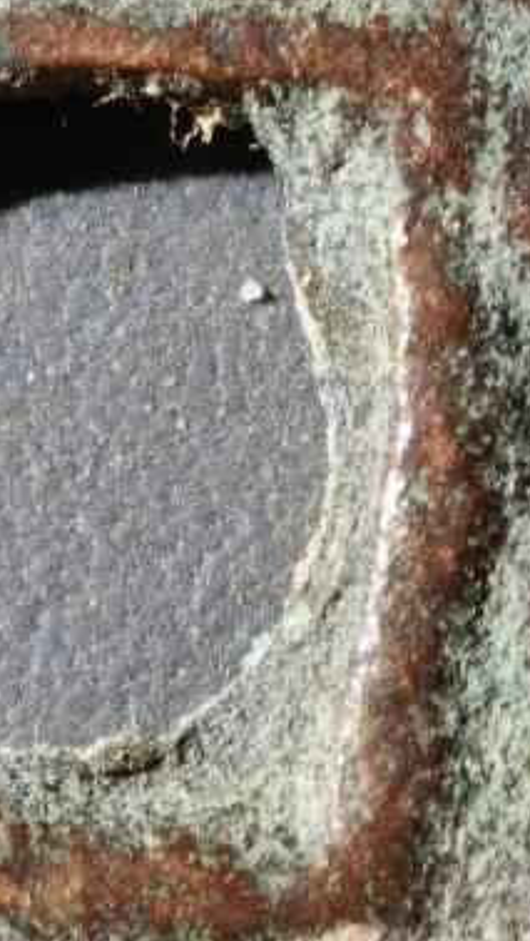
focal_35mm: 545
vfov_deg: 4.0
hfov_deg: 2.2
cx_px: 157
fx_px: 13598
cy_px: 236
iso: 200
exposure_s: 1/100
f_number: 2
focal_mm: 9
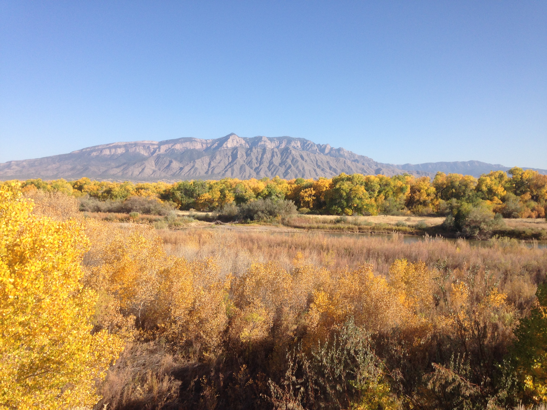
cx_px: 274
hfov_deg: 55.4
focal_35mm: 33
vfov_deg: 42.9
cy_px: 205
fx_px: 521
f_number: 2.4
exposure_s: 1/1323
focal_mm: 4.12
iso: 50
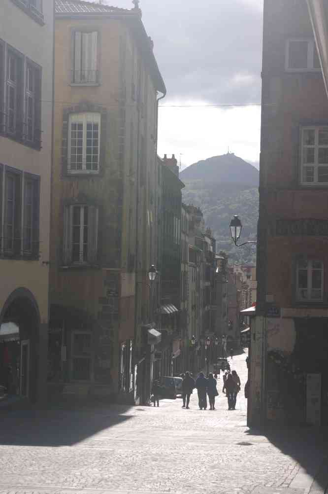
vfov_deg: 24.6
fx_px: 1130
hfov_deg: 16.5
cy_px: 247
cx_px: 164
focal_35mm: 82
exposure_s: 1/180
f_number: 9.5
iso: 100
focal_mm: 55
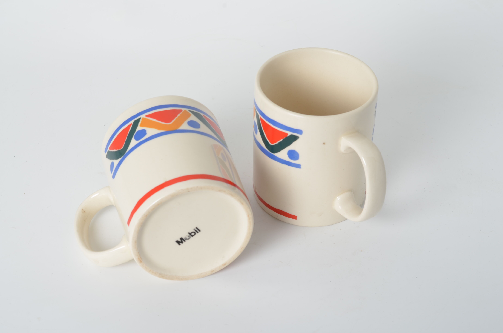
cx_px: 252
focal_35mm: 75
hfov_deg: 27.0
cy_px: 166
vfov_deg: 18.1
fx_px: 1046
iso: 100
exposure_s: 1/125
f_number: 11
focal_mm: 50
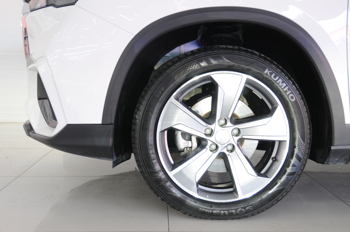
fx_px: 452
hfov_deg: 42.4
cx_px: 175
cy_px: 116
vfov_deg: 28.9
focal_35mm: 46
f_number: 4.8
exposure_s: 1/10
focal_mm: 31
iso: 200
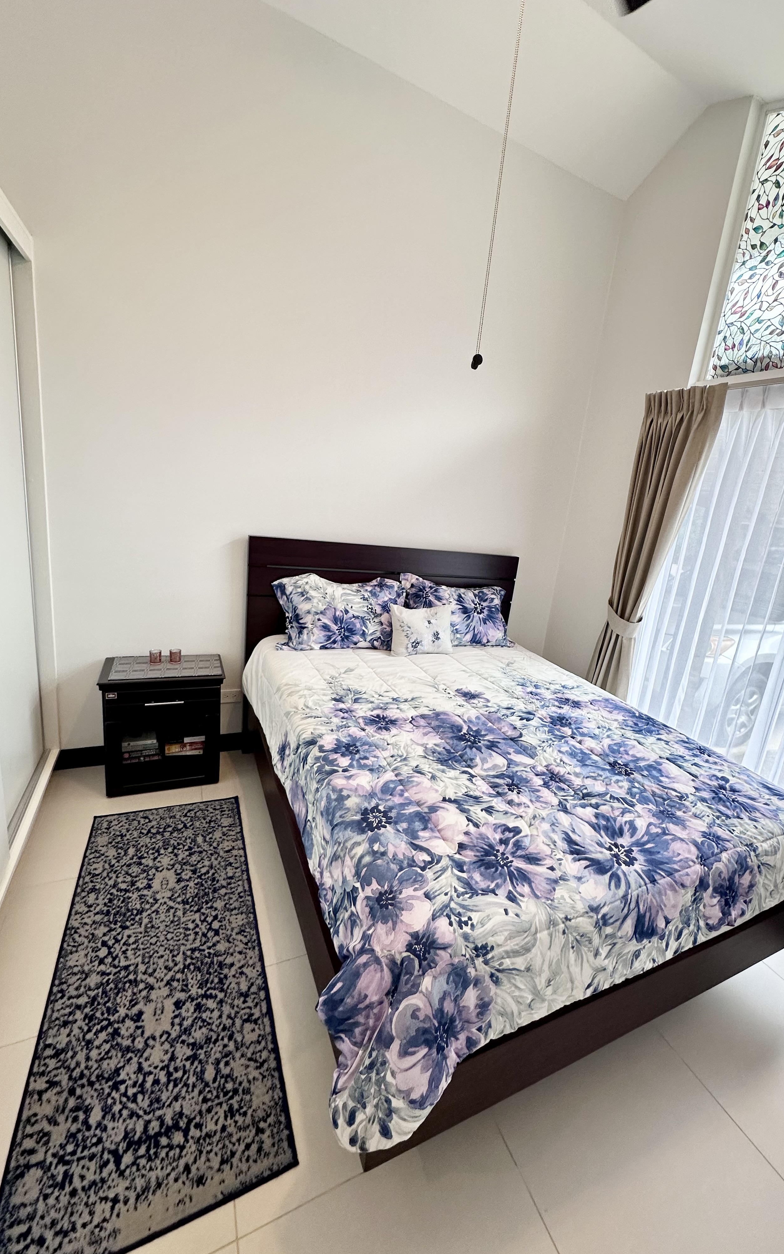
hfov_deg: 74.4
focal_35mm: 15
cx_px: 449
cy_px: 628
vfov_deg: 101.5
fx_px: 513
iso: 100
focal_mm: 2.22
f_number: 2.2
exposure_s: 1/99
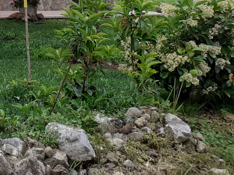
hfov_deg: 20.5
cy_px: -69
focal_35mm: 87
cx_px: -75
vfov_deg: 15.9
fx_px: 588
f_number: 1.9
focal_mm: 3.6
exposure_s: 1/1112
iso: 40
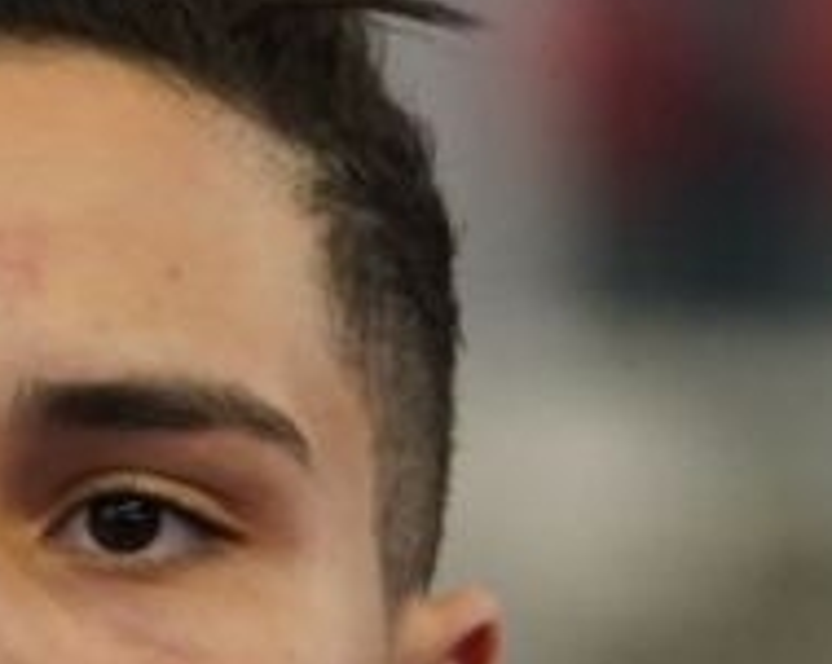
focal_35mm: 1499
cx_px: -1061
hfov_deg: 1.3
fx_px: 36892
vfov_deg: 1.0
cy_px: 1416
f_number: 2.8
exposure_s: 1/1000
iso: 1600
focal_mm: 168
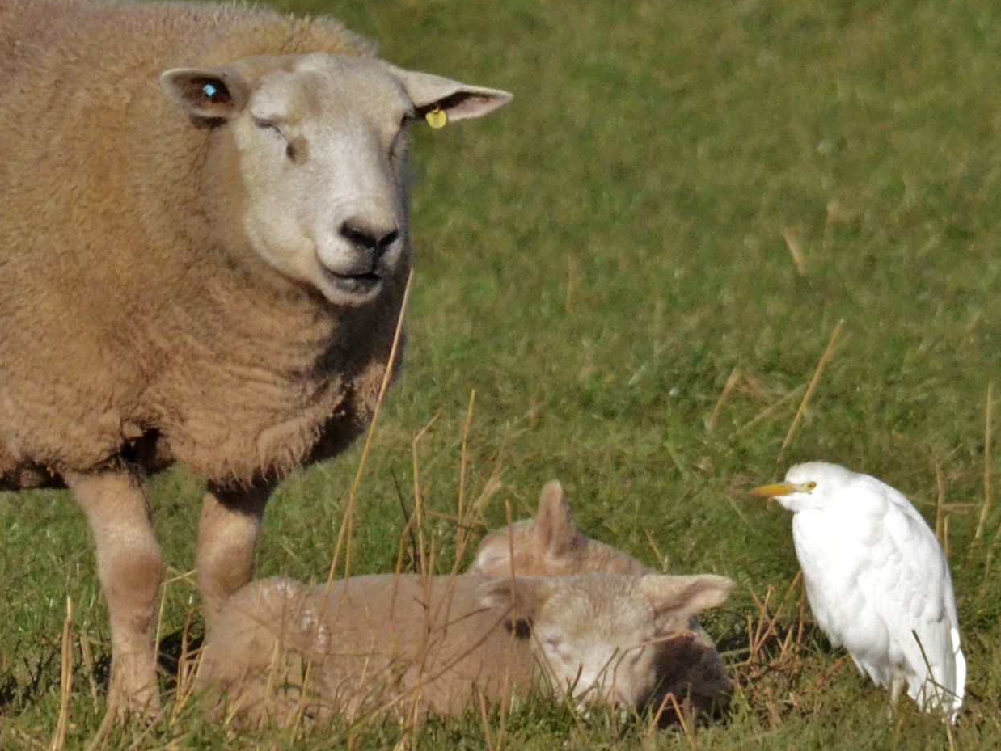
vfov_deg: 1.1
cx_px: 488
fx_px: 37571
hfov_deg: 1.5
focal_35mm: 1299
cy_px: 292
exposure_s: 1/5000
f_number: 9
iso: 2500
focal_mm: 500
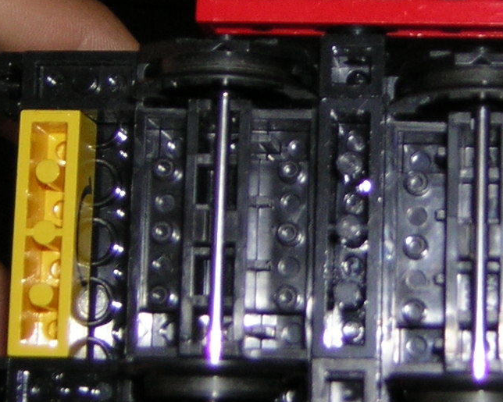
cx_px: 445
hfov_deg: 16.7
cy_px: 179
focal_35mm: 114
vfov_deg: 13.5
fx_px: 1697
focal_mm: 6.1
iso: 50
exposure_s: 1/60.1
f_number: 2.9
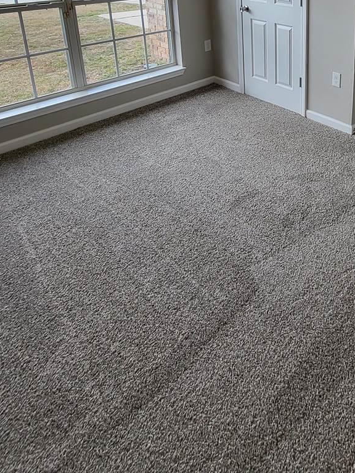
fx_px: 356
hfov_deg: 48.1
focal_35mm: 26
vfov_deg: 56.5
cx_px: 314
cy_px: 34
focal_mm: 1.74
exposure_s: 1/60
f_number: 2.2
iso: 32
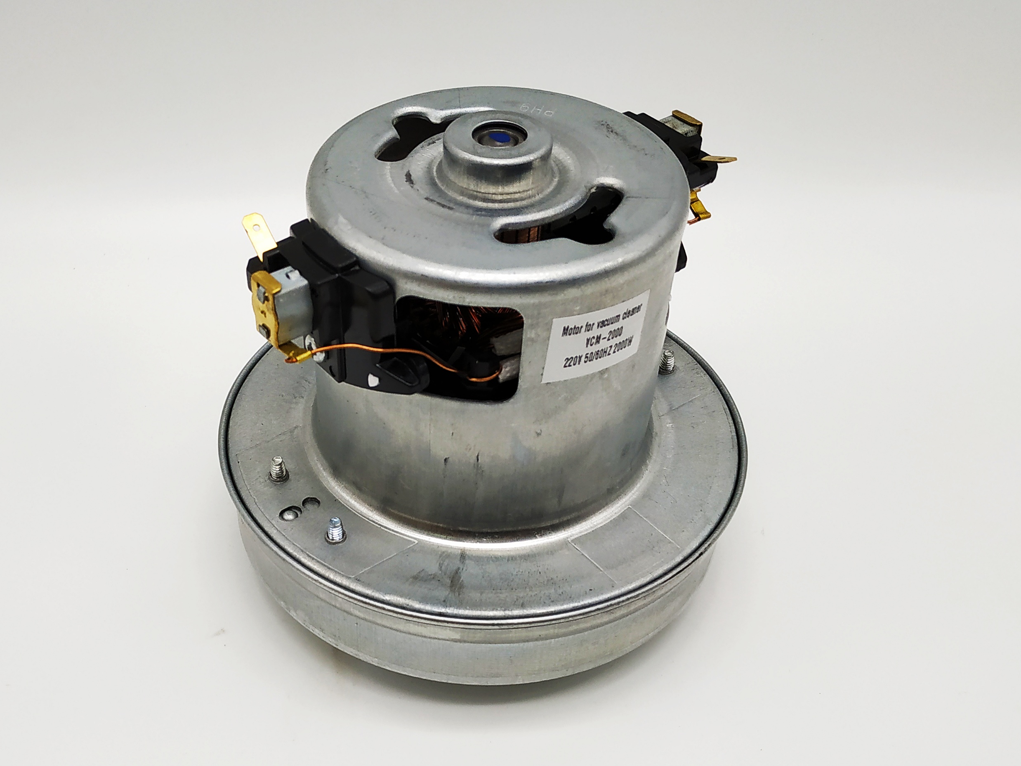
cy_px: 383
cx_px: 510
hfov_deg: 71.6
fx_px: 708
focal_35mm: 24
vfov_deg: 56.8
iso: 100
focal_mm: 3.94
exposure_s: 1/193
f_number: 1.9
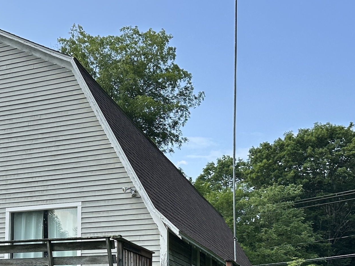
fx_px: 605
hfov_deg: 31.3
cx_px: 38
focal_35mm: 59
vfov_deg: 24.2
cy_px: 236
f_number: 1.78
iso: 80
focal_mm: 6.86
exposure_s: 1/2299
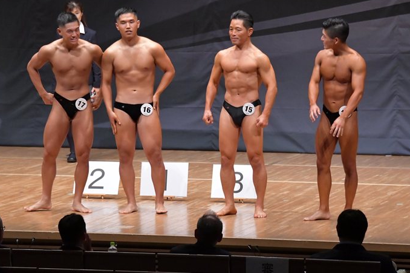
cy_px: 129
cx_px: 198
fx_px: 2629
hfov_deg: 8.9
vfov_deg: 5.9
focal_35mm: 231
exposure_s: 1/400
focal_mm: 135
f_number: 5.6
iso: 8000
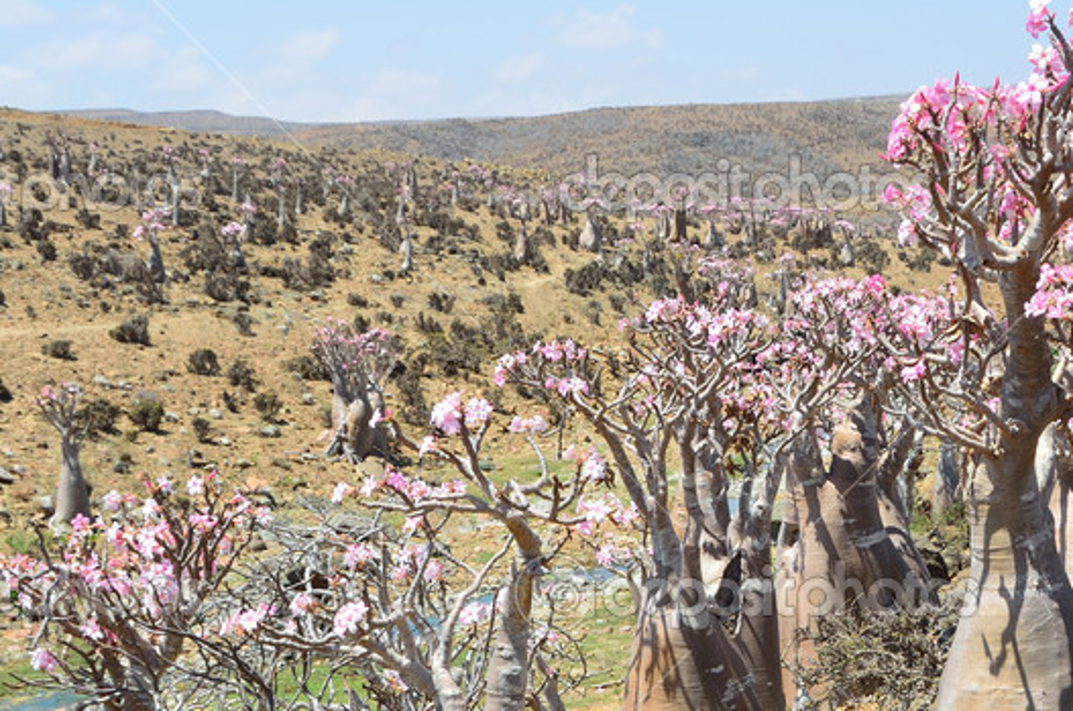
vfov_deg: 19.1
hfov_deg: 28.6
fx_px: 2082
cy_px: 595
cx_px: 745
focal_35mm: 70
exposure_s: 1/160
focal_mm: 24
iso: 100
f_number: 10
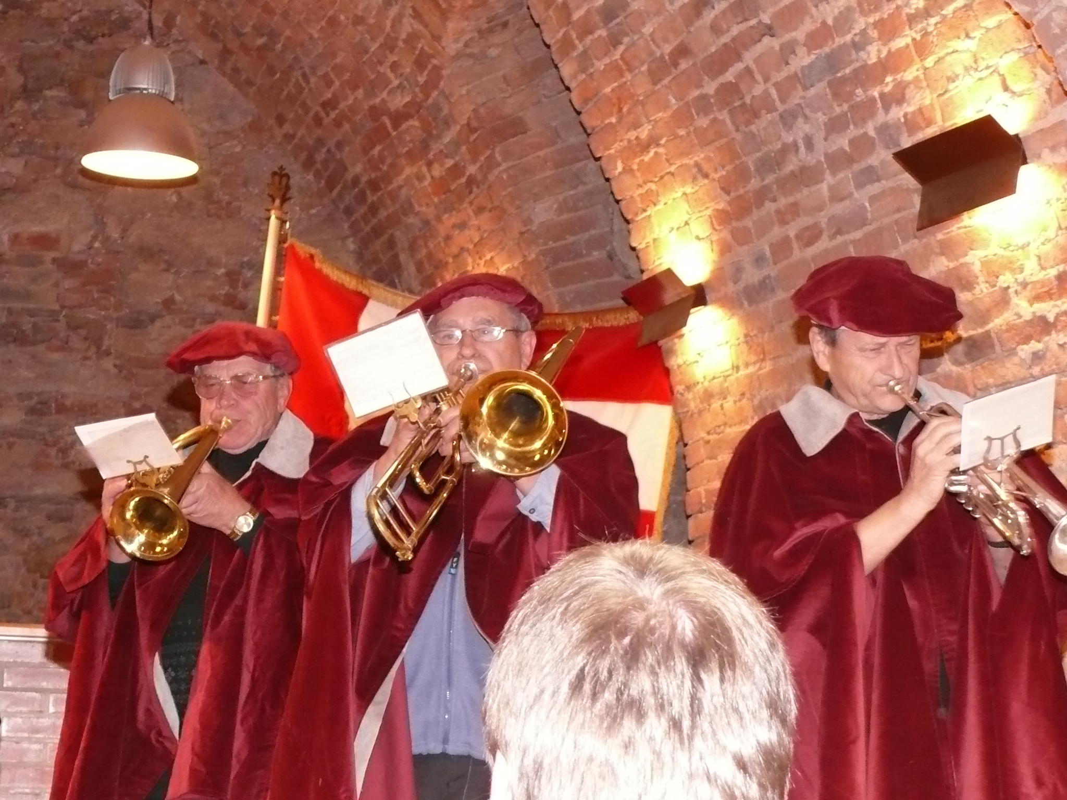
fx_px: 2528
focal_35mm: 82
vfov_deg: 18.0
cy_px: 400
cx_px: 534
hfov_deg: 23.8
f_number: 3.2
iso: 400
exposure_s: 1/30
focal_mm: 12
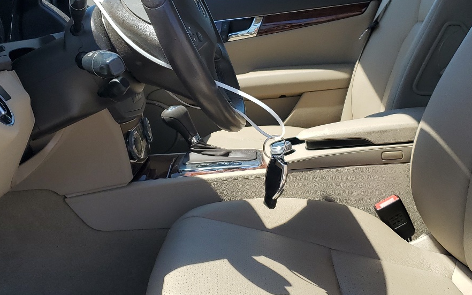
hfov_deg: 40.3
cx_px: 234
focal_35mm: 50
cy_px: 137
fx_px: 643
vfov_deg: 25.8
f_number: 1.5
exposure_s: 1/1667
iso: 50
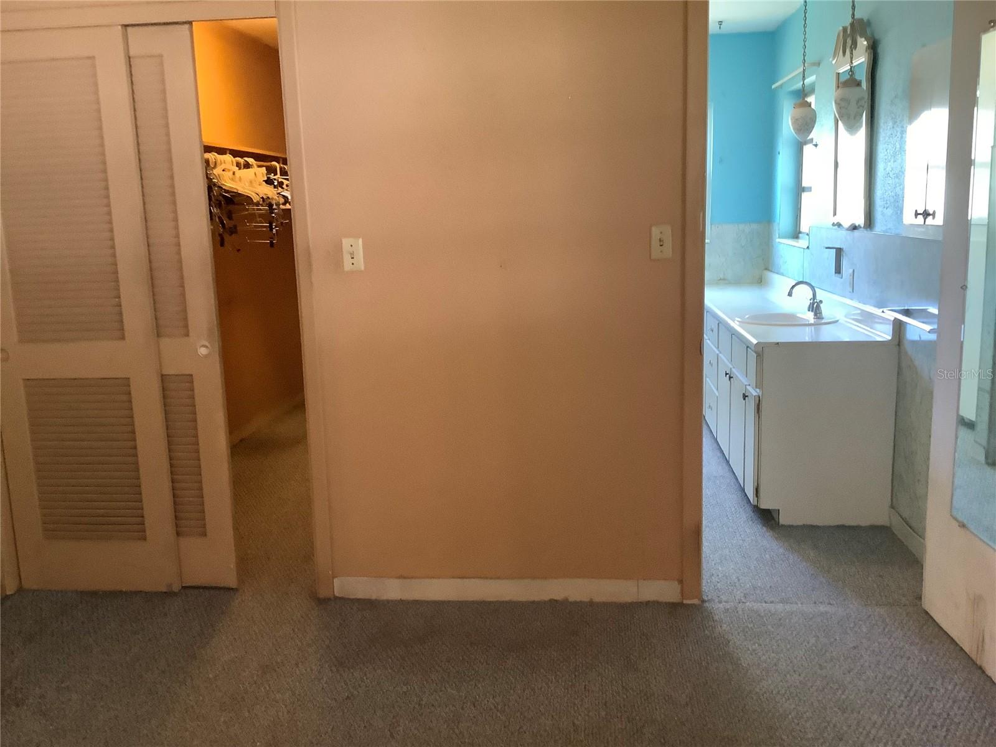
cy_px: 374
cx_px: 498
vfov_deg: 45.4
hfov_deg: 58.4
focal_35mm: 31
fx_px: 892
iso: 400
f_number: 2.4
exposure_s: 1/30
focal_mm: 3.3
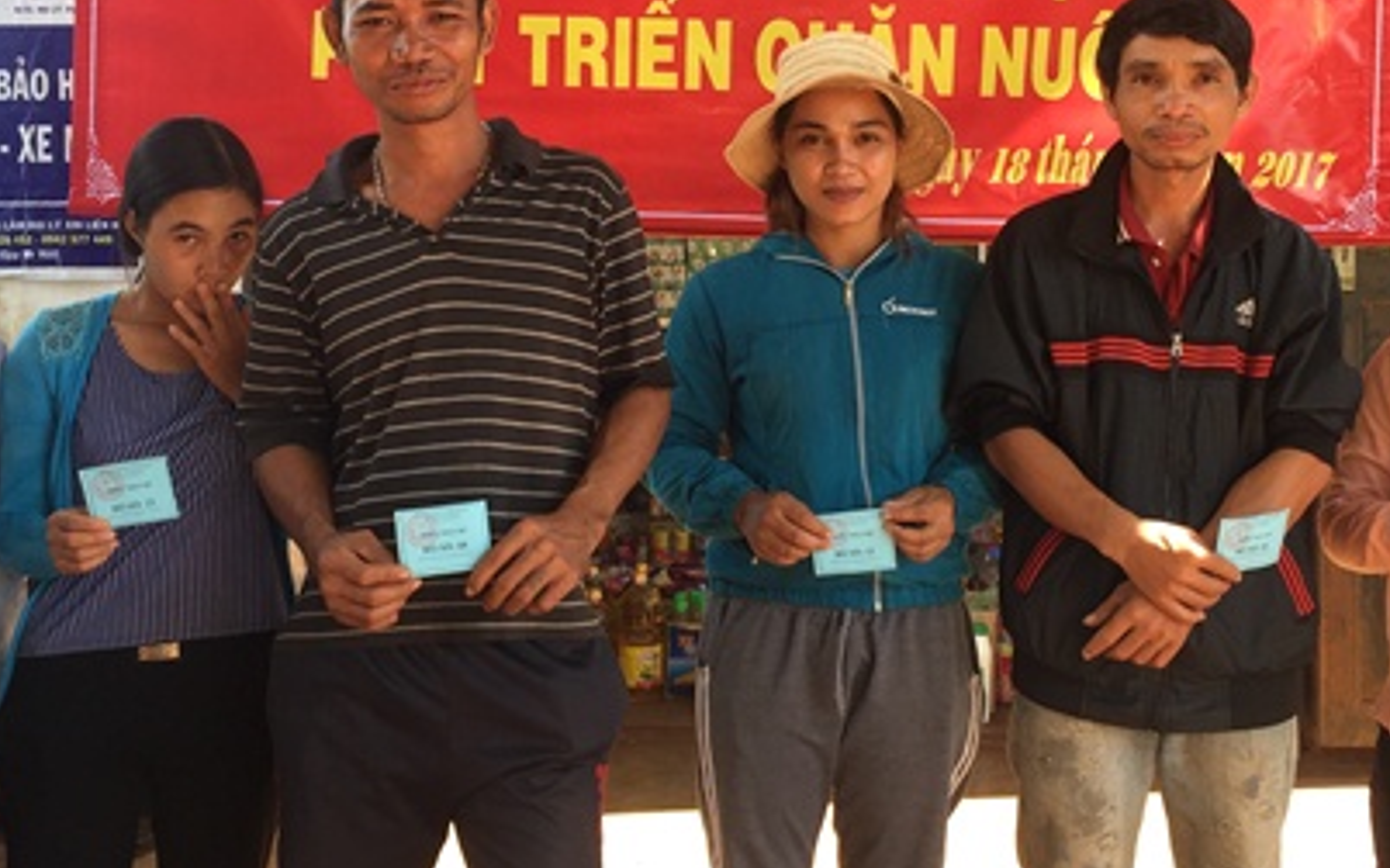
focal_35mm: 49
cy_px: 280
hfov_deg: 41.1
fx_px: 1856
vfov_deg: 26.2
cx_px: 692
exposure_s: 1/115
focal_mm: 4.15
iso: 32
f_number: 2.2
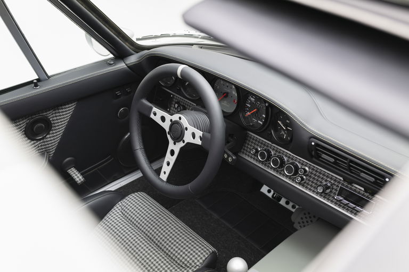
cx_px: 204
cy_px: 136
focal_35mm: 35
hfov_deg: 54.4
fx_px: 398
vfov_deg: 37.9
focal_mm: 35
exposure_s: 1/15
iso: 800
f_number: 4
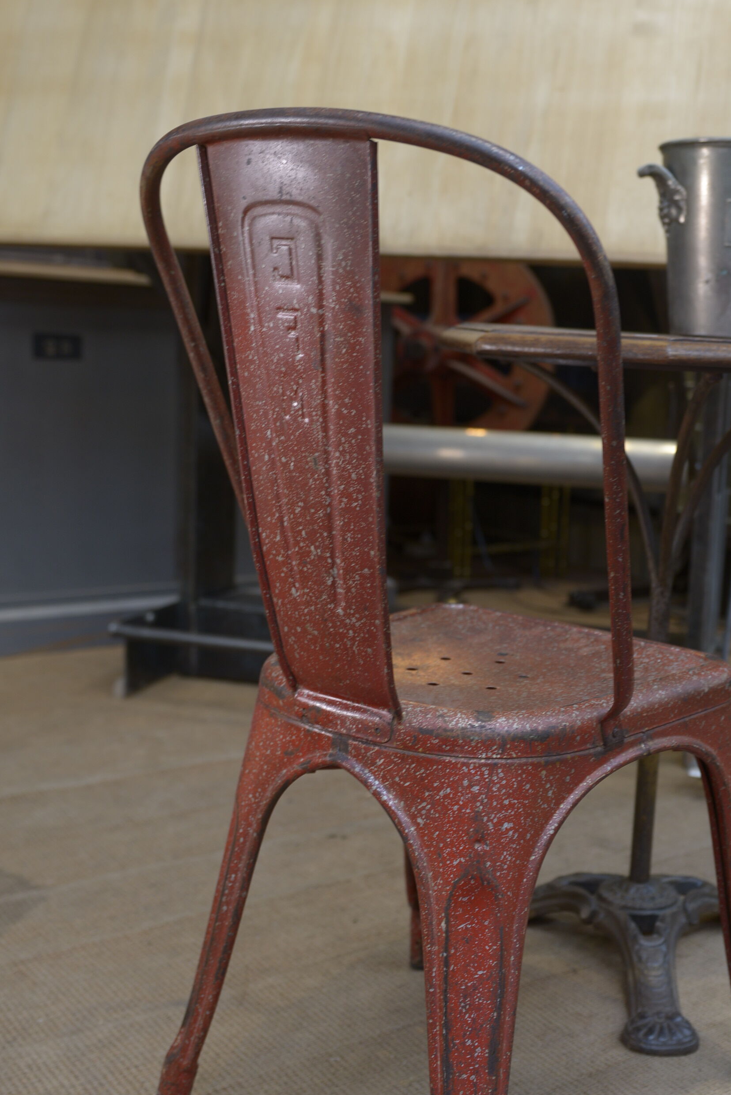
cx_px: 535
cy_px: 583
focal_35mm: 46
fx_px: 1400
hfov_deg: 28.9
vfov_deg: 42.7
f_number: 3.5
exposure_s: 1/50
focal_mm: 31
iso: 250
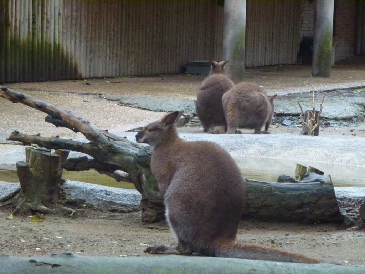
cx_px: 182
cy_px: 137
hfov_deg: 10.9
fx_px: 1919
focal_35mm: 182
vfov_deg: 8.2
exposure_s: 1/160
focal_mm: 32.6
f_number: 5.4
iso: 800
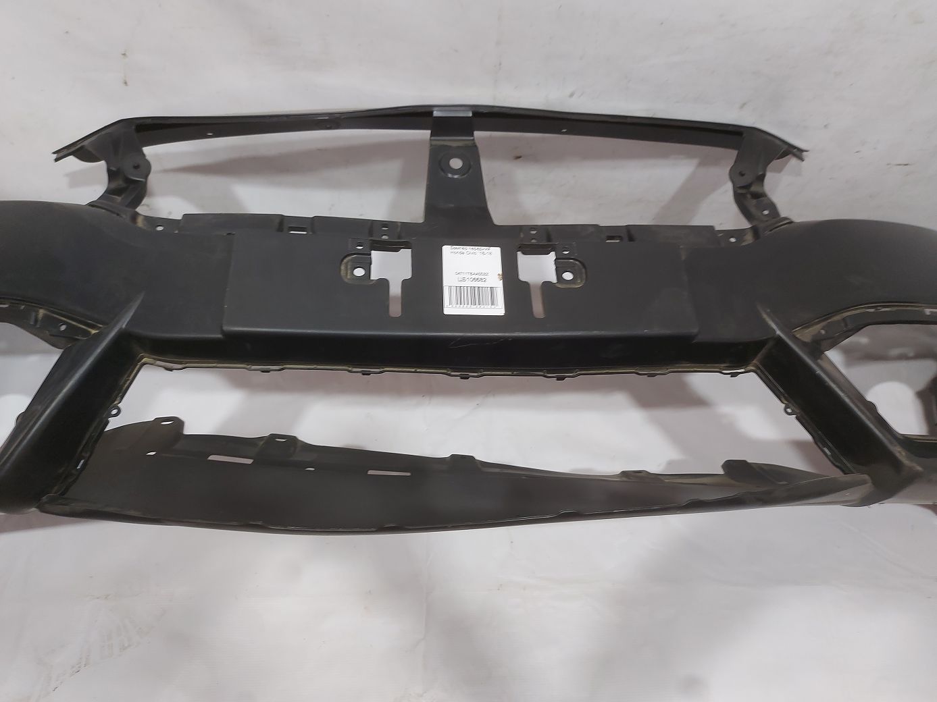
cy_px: 351
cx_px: 468
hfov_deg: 71.6
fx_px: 650
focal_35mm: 24
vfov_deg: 56.8
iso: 100
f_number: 1.8
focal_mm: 5.23
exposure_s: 1/50
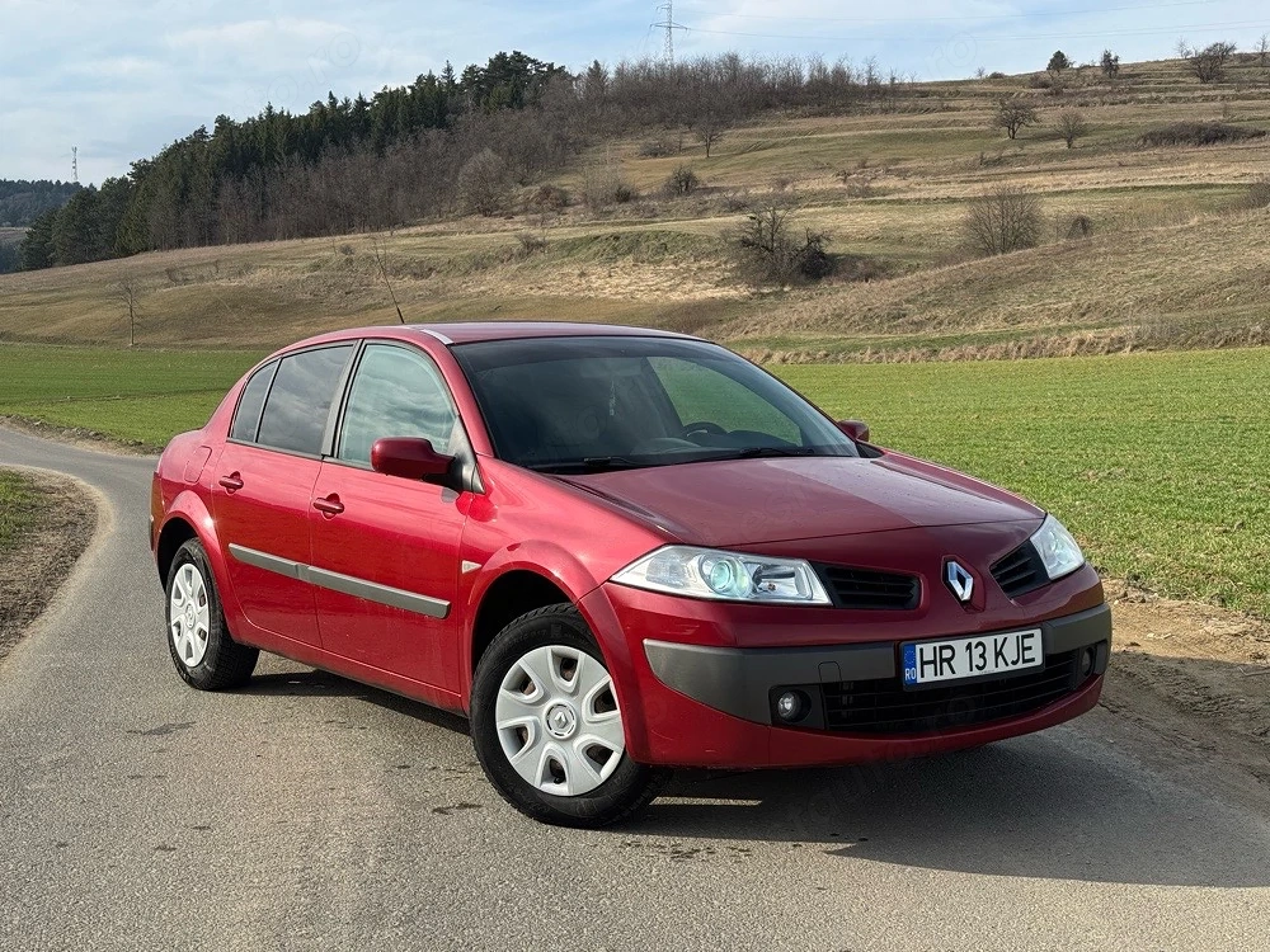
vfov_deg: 30.3
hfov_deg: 39.7
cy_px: 476
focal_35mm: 48
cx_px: 635
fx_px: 1761
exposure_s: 1/2513
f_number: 1.78
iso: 64
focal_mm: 6.76
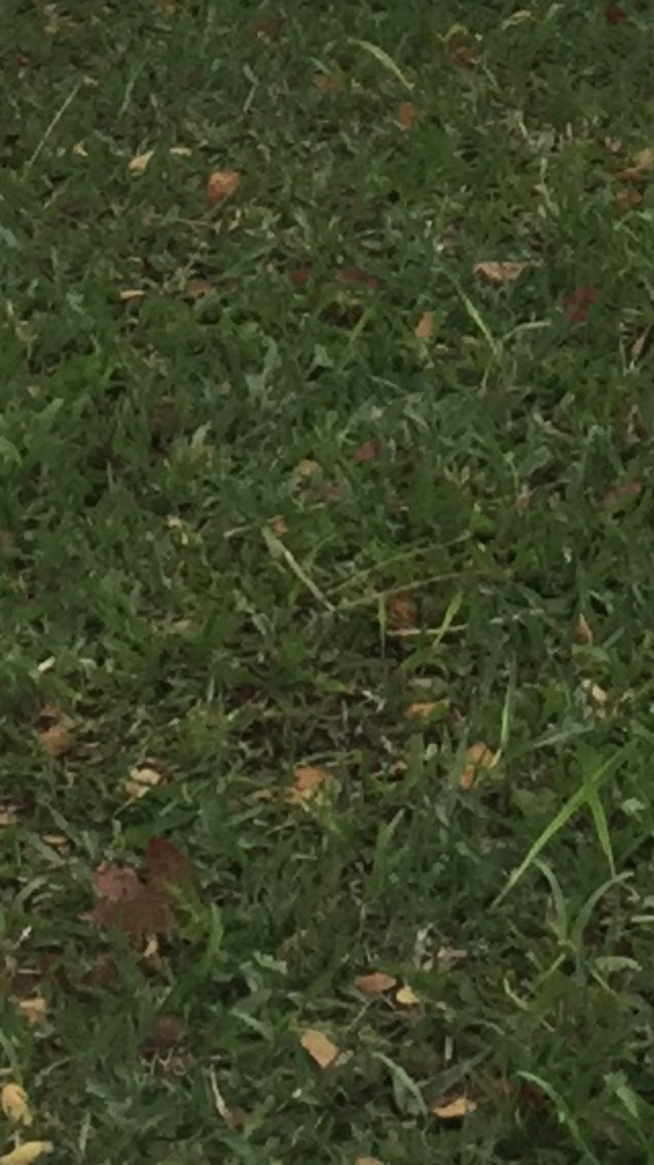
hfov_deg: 6.6
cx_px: 1071
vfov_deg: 11.0
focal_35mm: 181
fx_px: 5588
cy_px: -1020
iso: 32
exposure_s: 1/860
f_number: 2.2
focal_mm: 4.15
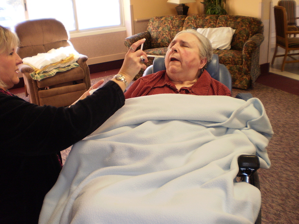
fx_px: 311
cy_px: 112
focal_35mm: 36
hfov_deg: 51.4
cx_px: 150
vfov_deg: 39.7
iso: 125
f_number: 3.1
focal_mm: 6.3
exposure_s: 1/30
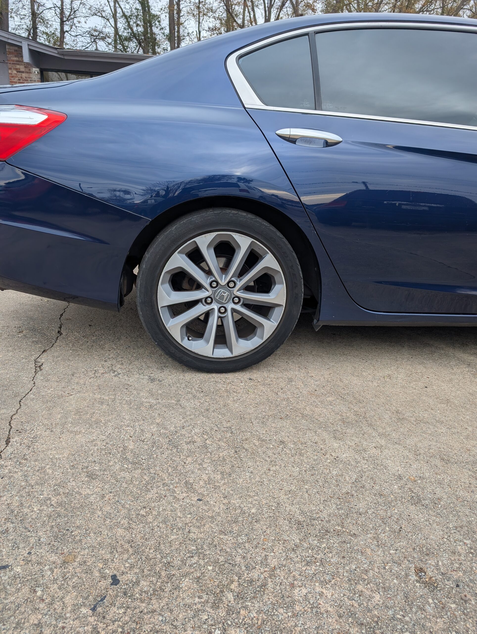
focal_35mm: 24
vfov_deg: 71.5
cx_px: 238
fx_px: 440
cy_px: 317
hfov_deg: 56.9
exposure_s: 1/339
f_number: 1.68
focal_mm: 6.9
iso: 19
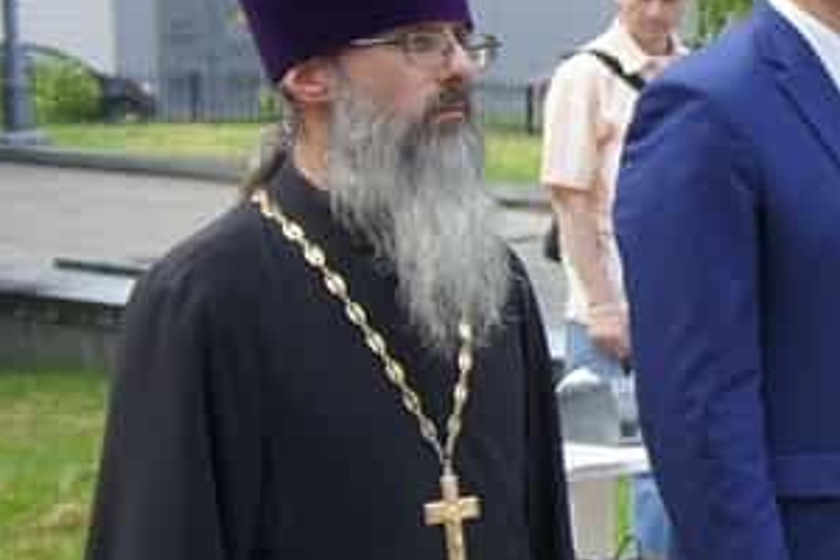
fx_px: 3266
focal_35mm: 140
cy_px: 382
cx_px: 1347
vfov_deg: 9.8
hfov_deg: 13.6
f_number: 5
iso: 200
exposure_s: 1/250
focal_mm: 28
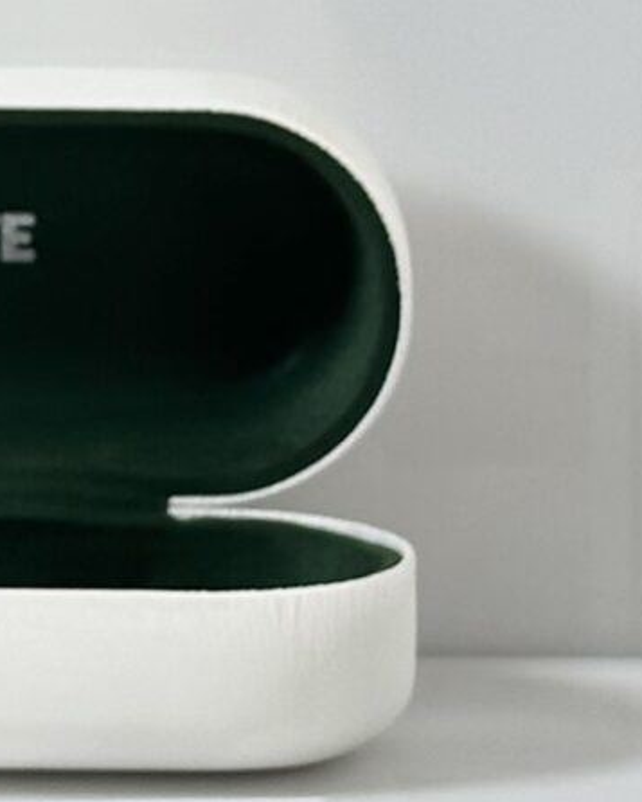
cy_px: 432
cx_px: 237
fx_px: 6387
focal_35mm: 269
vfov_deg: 7.2
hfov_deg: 5.8
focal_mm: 6.86
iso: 64
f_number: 1.78
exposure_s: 1/100
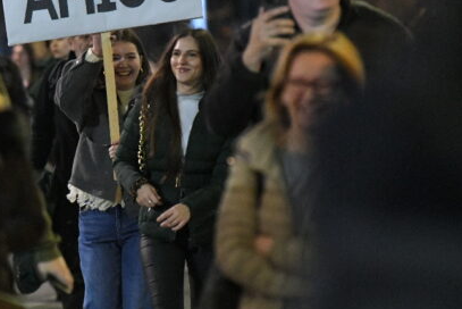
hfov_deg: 4.1
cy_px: 68
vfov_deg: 2.7
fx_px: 6460
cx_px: 48
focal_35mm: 503
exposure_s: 1/160
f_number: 3.5
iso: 10000
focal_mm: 200
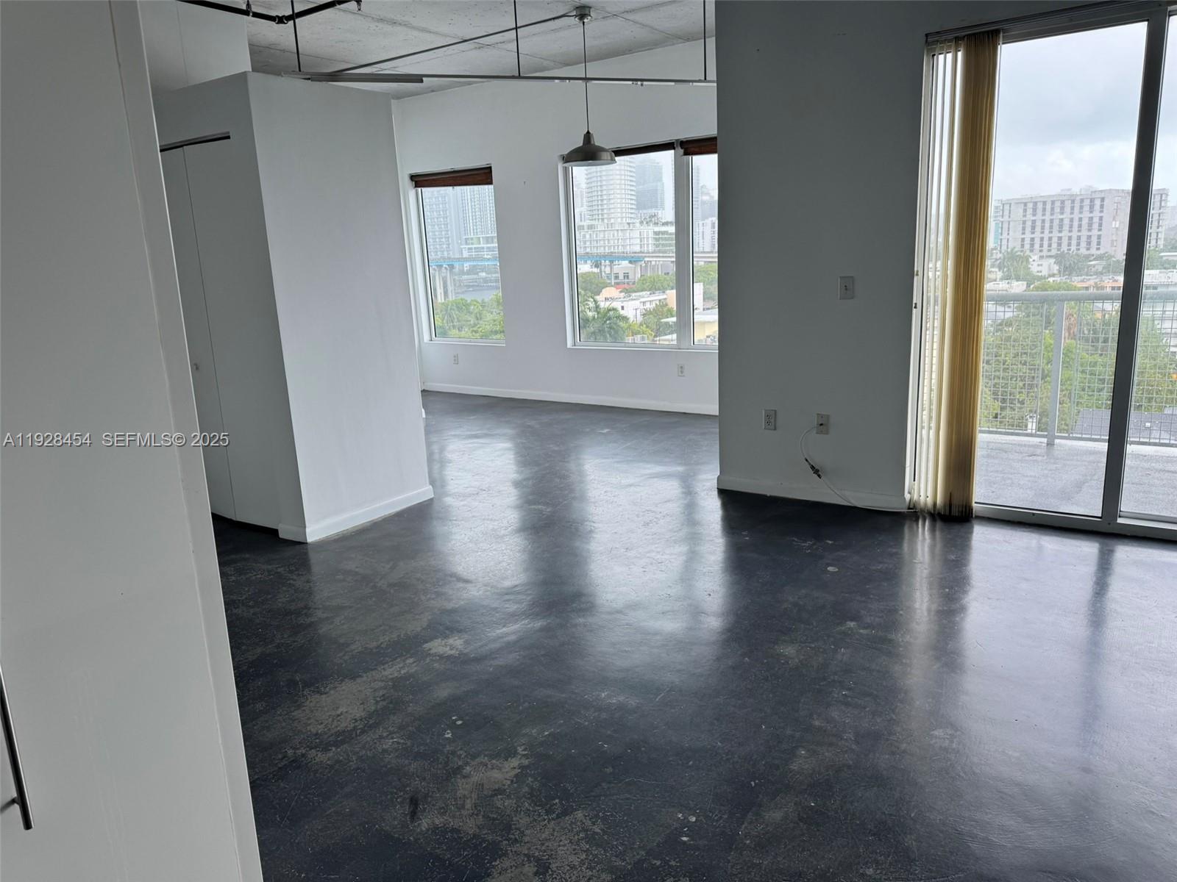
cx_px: 588
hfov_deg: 71.6
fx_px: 816
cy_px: 441
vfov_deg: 56.8
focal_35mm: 24
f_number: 1.78
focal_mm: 6.76
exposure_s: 1/189
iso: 64
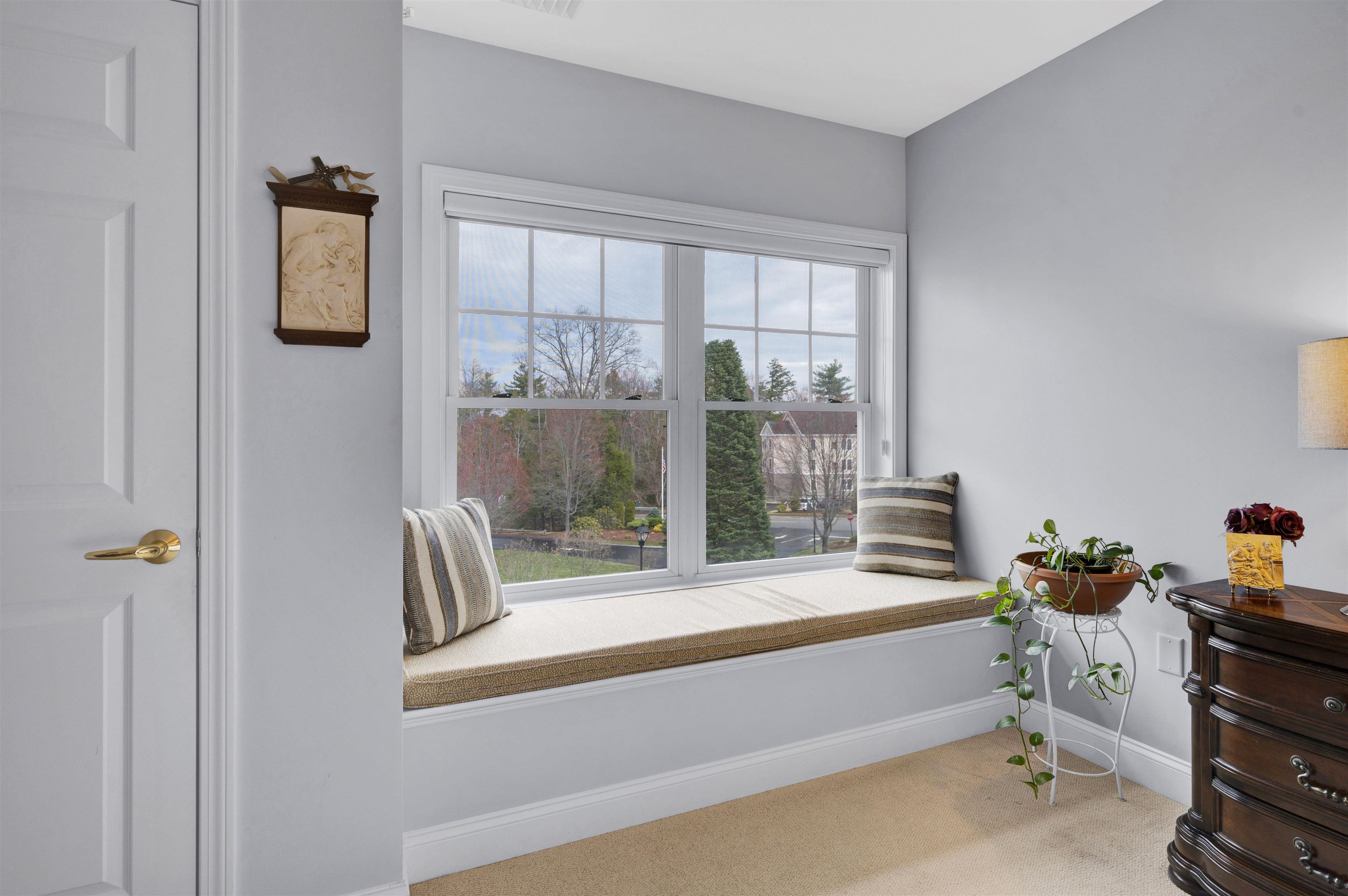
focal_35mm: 16
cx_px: 674
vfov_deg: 75.4
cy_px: 448
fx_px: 580
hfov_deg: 98.6
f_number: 7.1
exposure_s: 1/1.67
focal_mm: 15.5
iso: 250
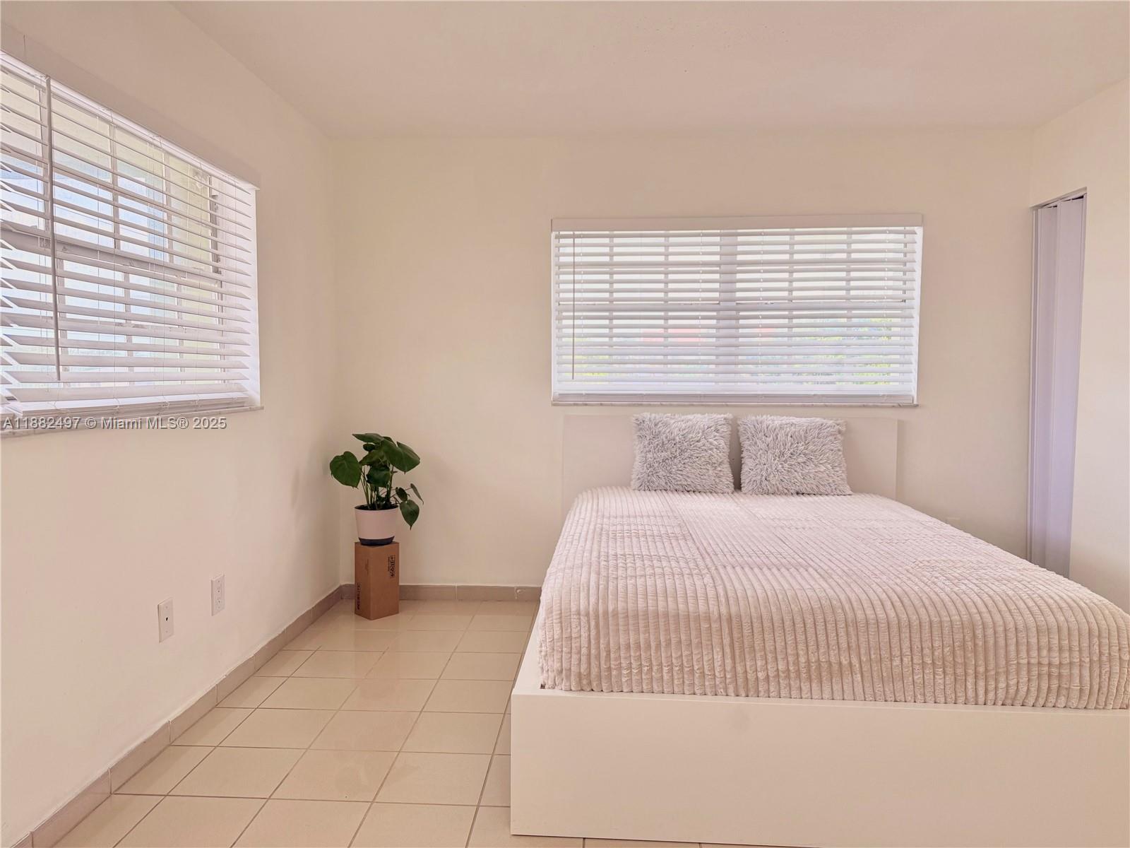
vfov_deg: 56.8
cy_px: 424
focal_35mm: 24
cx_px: 565
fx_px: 783
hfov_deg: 71.6
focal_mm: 6.76
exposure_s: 1/229
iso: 125
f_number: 1.78
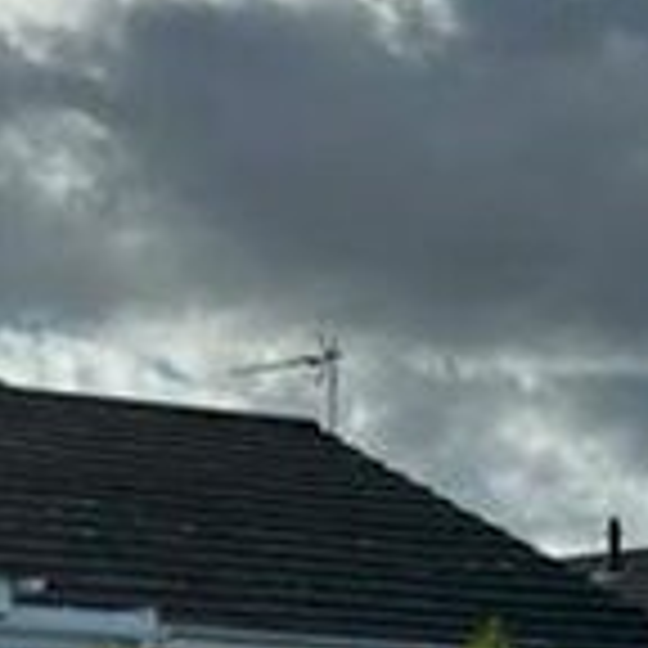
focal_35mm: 112
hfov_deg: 14.9
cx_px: -162
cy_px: 889
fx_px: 2372
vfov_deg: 14.7
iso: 50
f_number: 1.6
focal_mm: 5.1
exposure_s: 1/5319
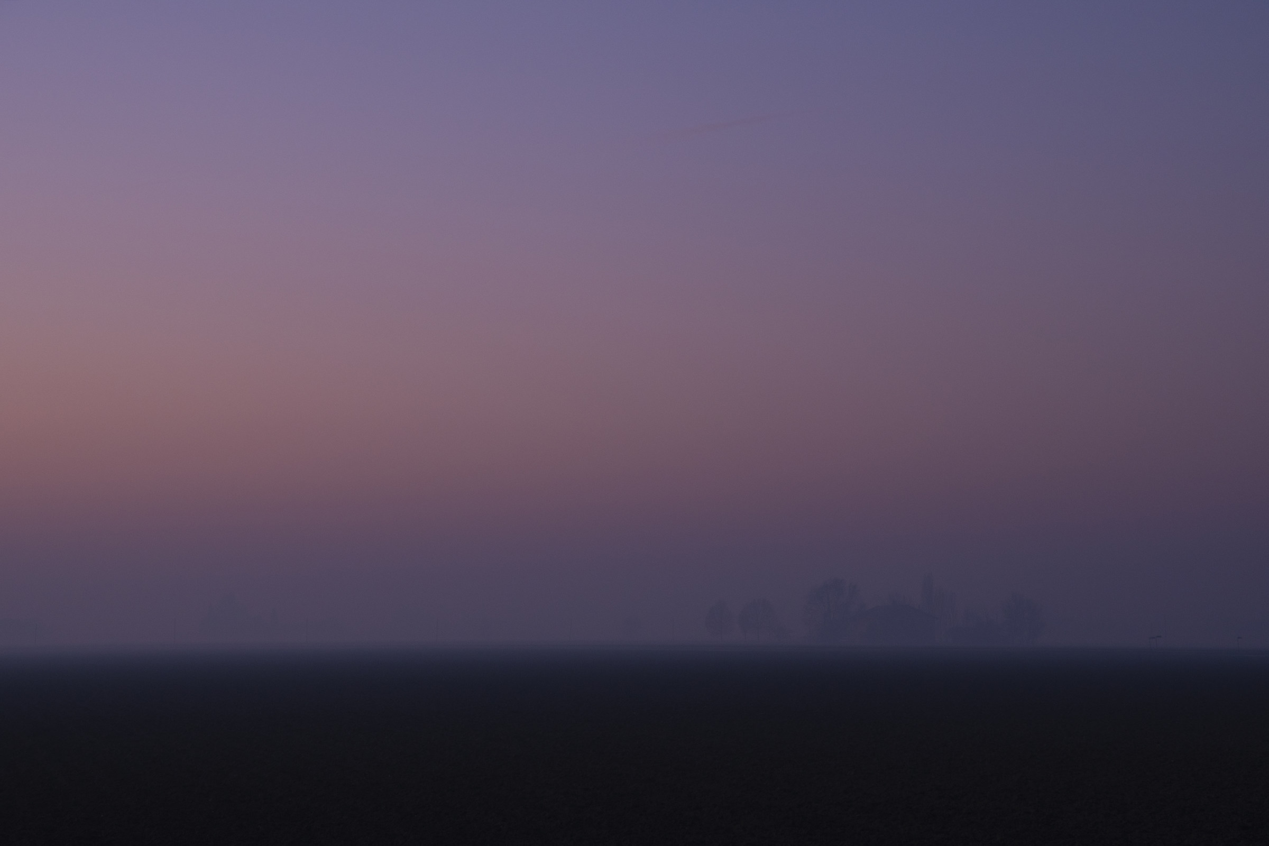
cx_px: 634
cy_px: 423
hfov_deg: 27.0
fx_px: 2644
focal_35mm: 75
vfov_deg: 18.2
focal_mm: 50
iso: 200
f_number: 7.1
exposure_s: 1/13
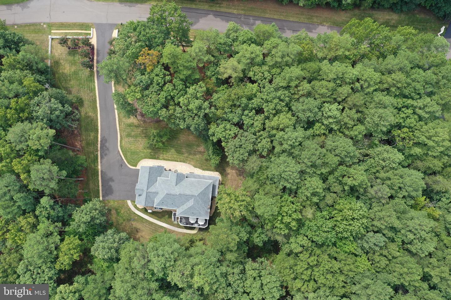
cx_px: 226
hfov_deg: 65.5
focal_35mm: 28
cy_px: 150
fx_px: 351
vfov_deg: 46.4
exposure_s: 1/200
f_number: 4.5
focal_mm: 10.26
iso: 100
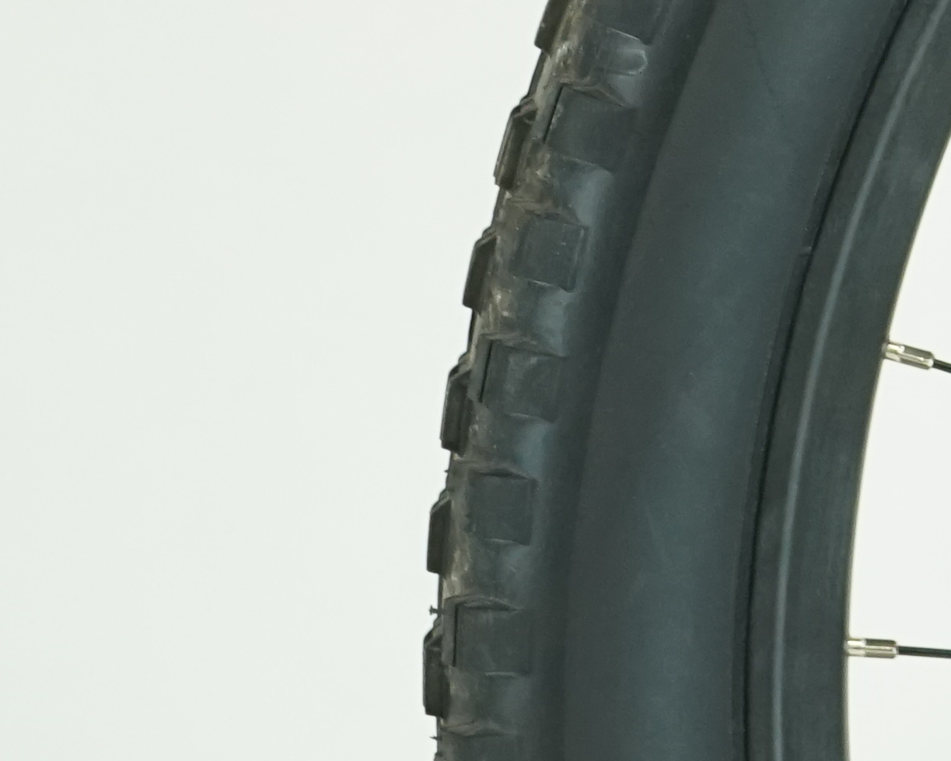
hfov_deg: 8.4
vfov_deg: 6.9
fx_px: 6219
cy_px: -493
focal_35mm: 221
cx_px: 1725
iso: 1600
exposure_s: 1/200
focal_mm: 48
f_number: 5.6
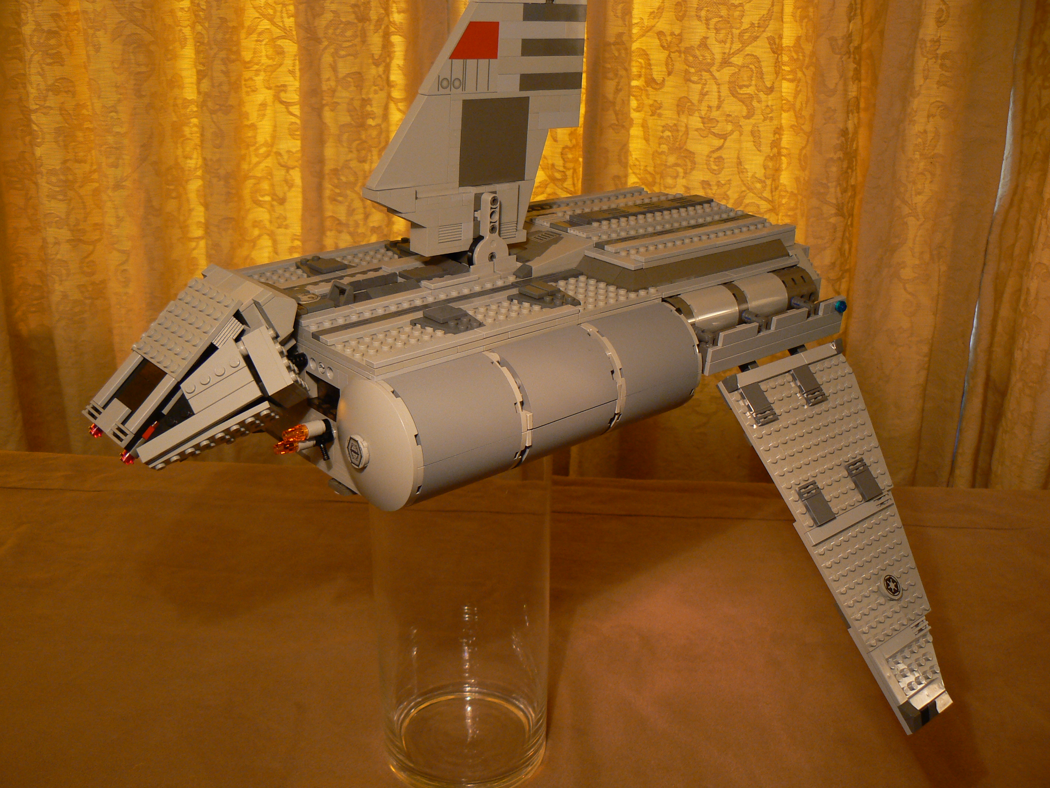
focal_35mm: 36
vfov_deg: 39.7
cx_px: 525
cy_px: 394
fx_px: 1092
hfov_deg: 51.4
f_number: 2.8
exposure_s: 1/10
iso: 100
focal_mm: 6
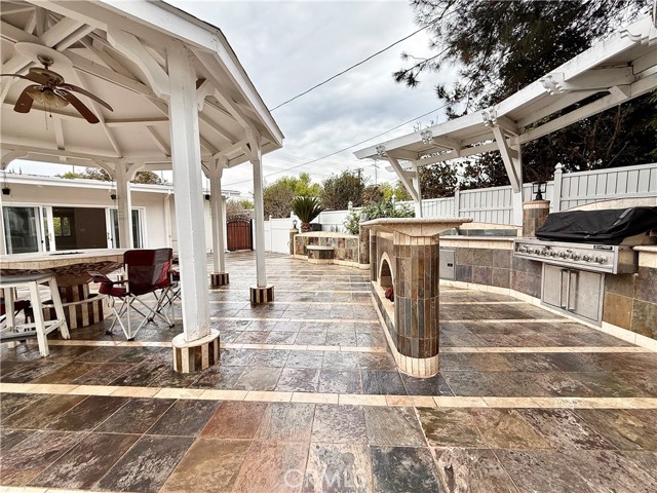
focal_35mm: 14
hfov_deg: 102.1
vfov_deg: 85.7
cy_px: 246
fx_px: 266
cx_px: 328
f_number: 2.2
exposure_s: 1/607
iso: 50
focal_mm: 2.22
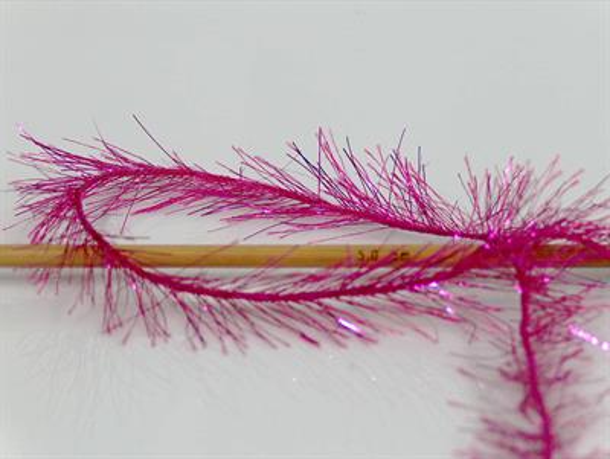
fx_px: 1747
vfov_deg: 15.0
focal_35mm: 99
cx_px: 305
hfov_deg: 19.8
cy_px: 230
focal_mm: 20.29
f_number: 2.9
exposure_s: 1/24.7
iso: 200
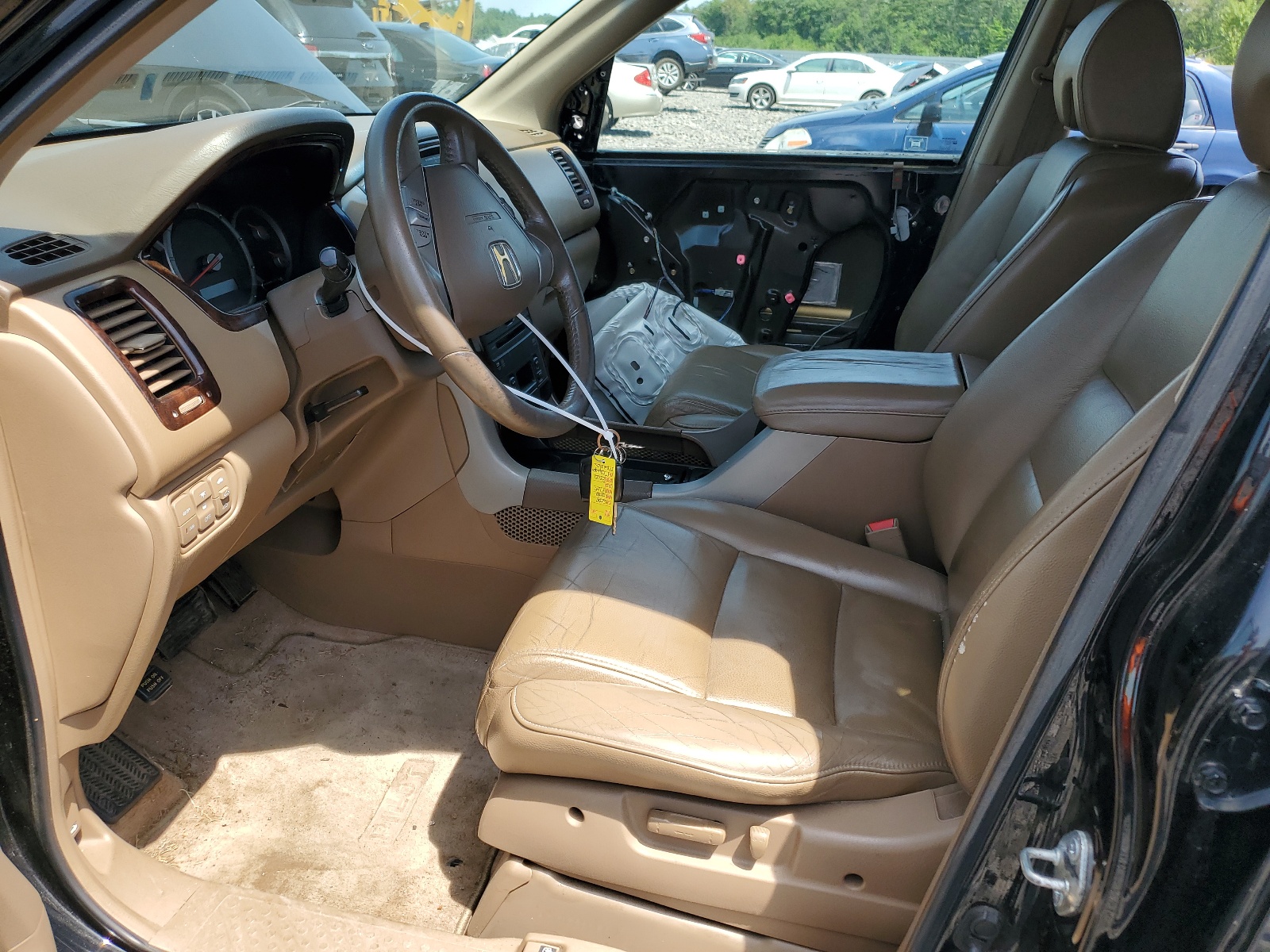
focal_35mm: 26
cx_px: 635
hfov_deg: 67.3
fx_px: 954
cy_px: 476
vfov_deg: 53.1
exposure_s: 1/1000
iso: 50
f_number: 1.5
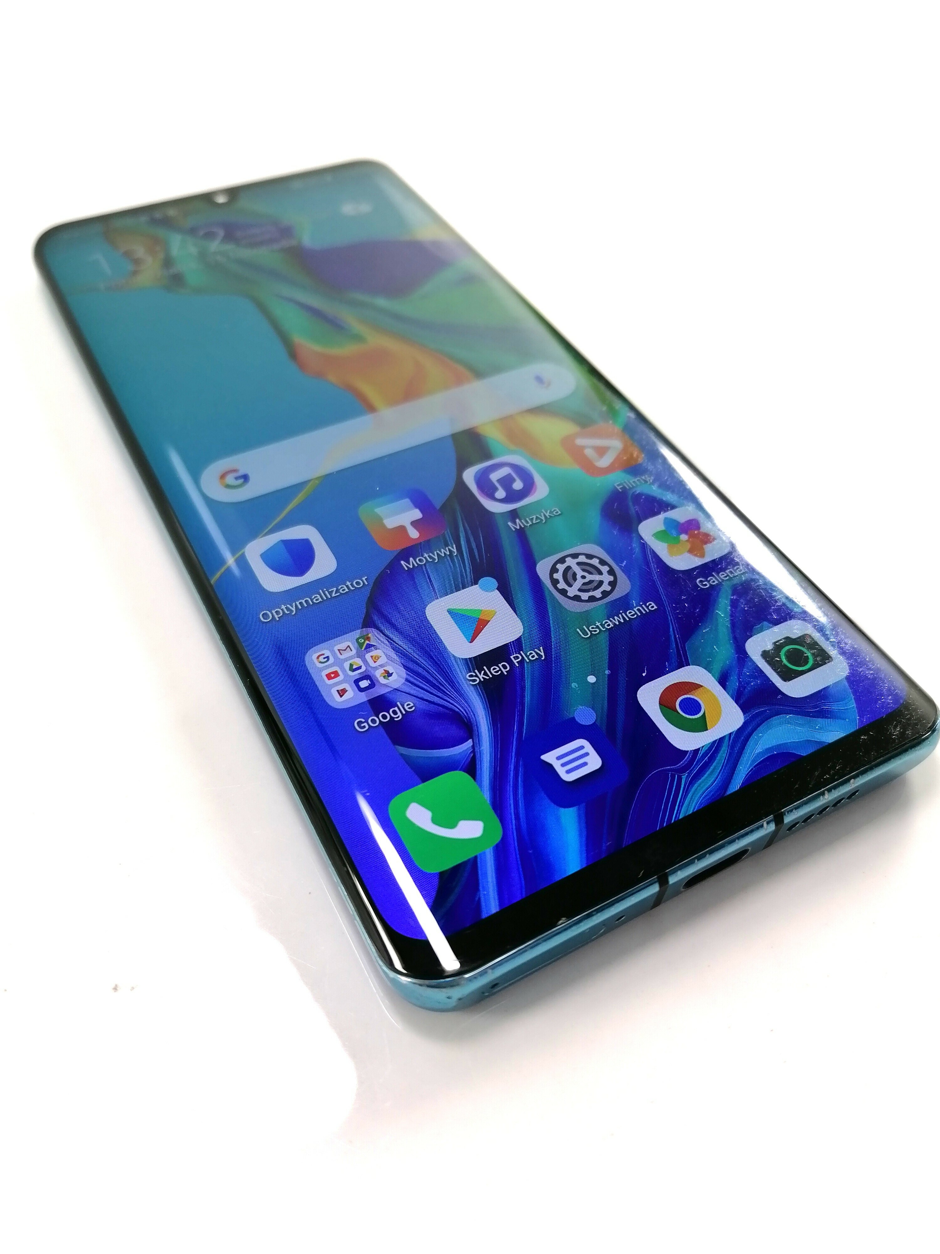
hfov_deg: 51.4
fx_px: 978
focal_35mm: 27
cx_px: 470
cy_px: 627
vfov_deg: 65.3
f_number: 1.8
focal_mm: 4.75
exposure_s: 1/187
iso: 50
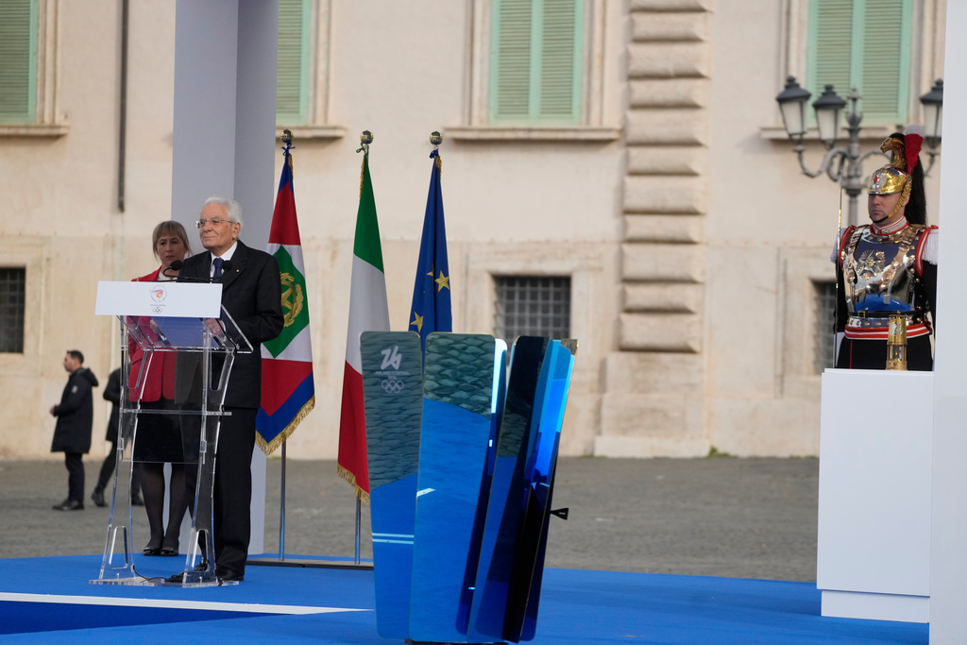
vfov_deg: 8.6
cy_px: 322
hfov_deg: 12.8
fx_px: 4298
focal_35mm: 160
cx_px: 484
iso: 2000
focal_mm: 160
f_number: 5
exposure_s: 1/6400
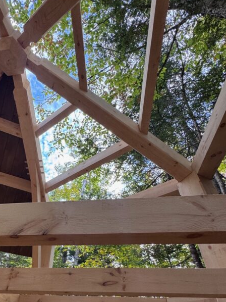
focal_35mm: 24
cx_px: 75
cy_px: 203
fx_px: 209
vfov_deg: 69.4
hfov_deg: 55.6
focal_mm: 2.22
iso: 100
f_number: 2.2
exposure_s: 1/99
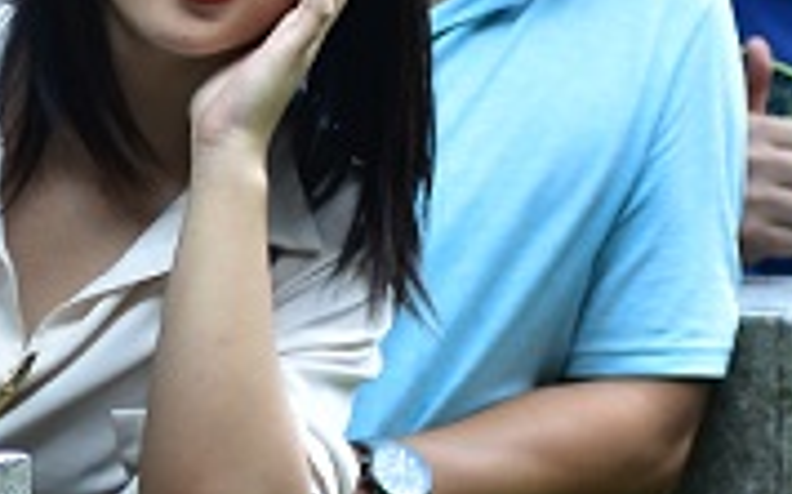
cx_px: -343
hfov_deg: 3.4
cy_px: 116
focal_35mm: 618
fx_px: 13331
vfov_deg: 2.1
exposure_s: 1/200
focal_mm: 80
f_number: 2.8
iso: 100
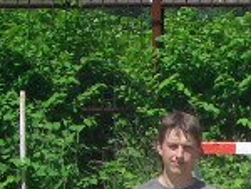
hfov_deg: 12.8
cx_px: 457
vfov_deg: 10.2
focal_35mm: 140
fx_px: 1017
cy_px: 291
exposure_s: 1/500
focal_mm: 5.8
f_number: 4.3
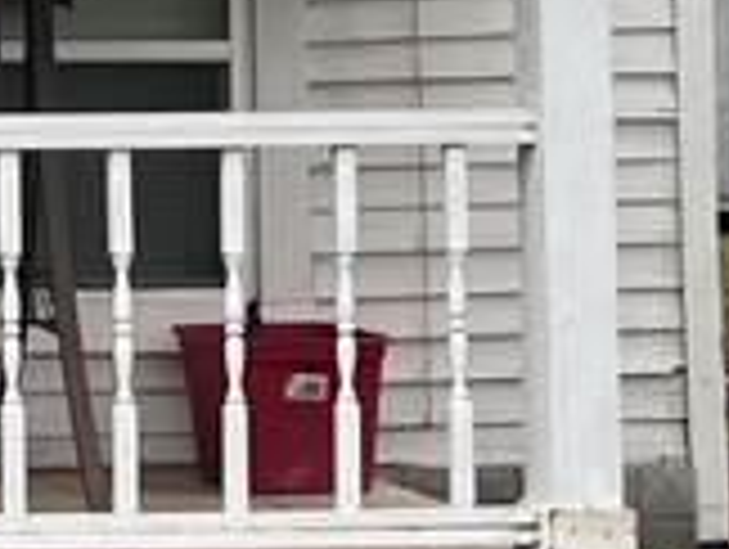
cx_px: -1148
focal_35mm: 205
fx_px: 4324
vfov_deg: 7.2
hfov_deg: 8.6
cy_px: -252
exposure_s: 1/878
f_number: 1.6
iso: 50
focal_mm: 5.1
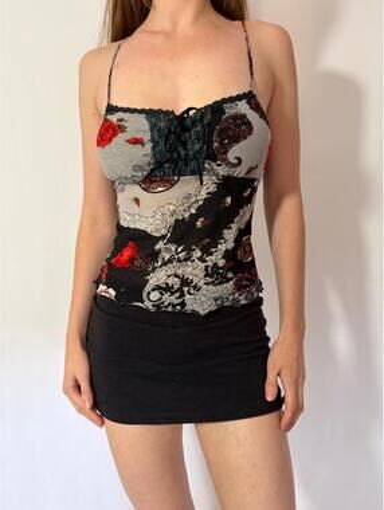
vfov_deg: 67.2
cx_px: 192
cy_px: 255
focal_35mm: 26
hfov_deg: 53.2
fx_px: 384
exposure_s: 1/60
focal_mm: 5.96
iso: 64
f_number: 1.6
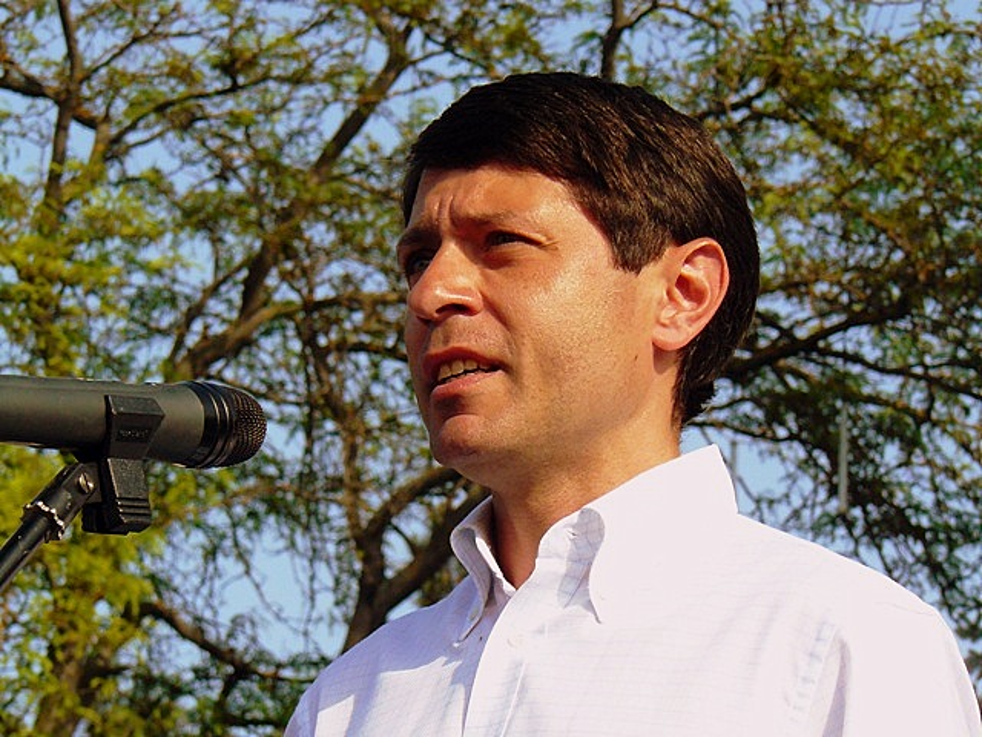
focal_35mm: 244
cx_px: 491
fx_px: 6922
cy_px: 368
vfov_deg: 6.1
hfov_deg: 8.1
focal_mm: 40.7
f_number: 7.1
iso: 200
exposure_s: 1/400
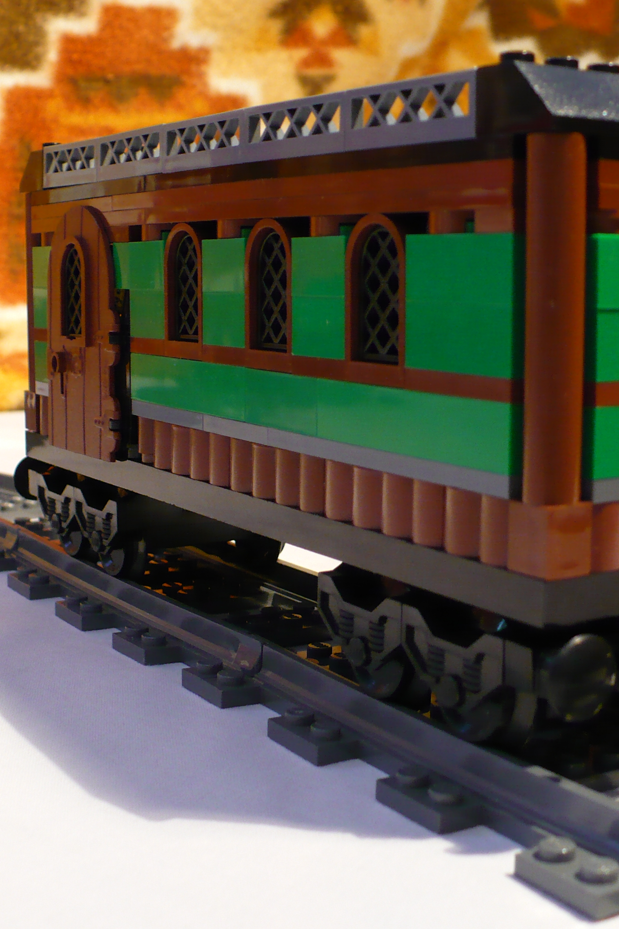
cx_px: 286
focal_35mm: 52
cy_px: 462
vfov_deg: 38.2
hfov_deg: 26.0
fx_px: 1341
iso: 200
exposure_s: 1/10
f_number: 2.8
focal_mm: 6.1
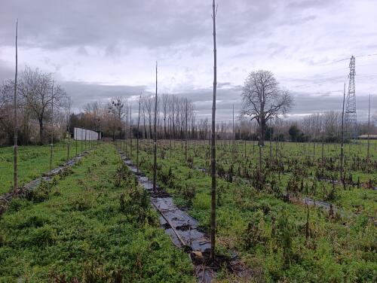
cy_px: 142
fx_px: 251
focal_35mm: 23
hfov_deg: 73.9
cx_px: 188
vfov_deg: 59.0
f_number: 1.6
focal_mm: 6.14
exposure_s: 1/100
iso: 160
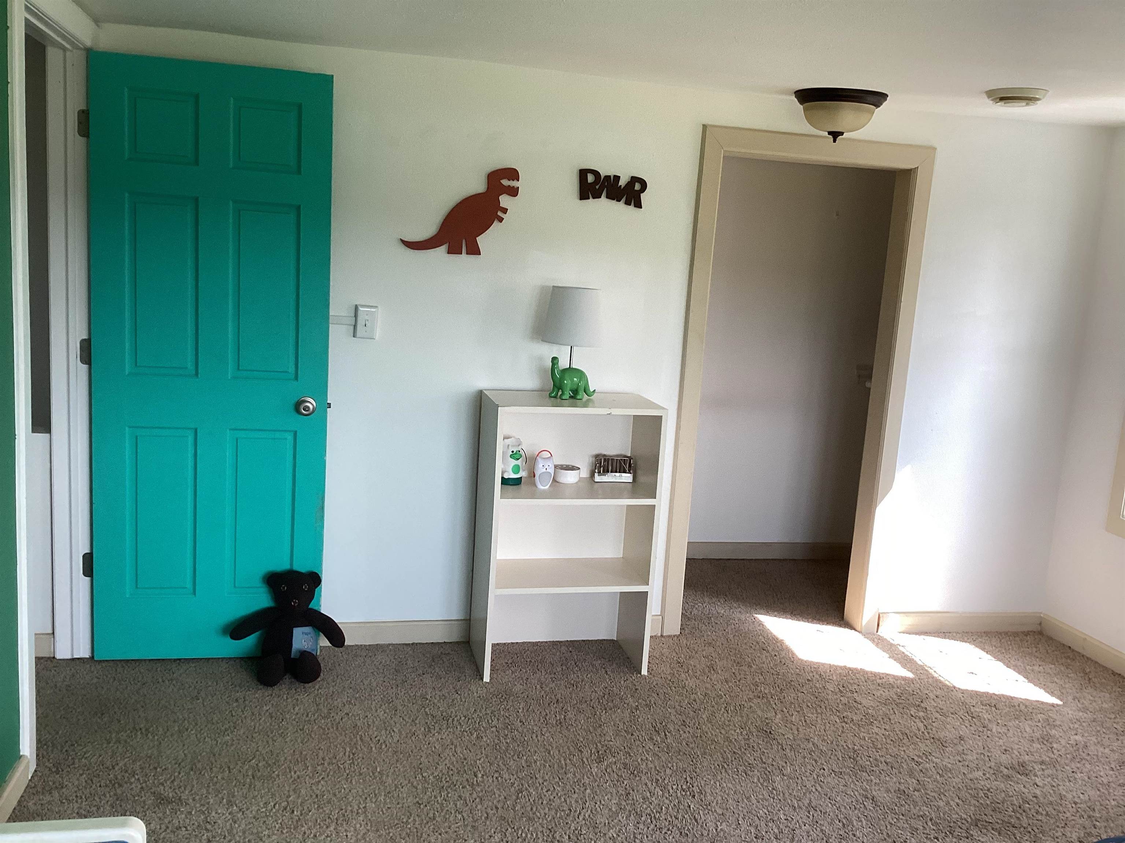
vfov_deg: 45.4
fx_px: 1007
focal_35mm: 31
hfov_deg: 58.4
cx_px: 562
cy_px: 422
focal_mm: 3.3
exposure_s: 1/100
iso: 80
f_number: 2.4
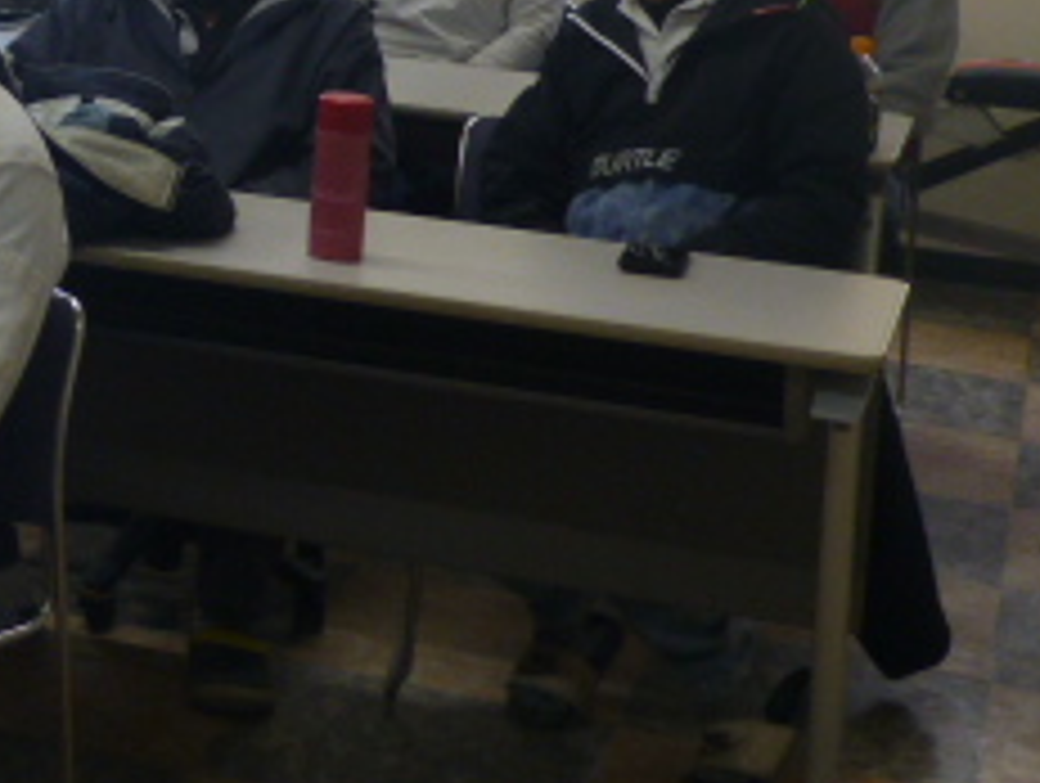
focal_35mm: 94
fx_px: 2829
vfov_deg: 15.1
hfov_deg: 19.5
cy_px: -194
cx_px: -230
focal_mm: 6.1
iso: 200
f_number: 3.7
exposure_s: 1/60
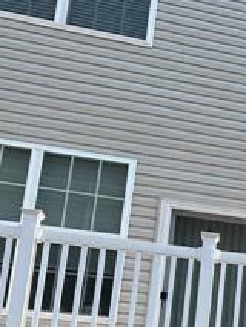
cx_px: 529
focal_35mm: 81
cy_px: 356
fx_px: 767
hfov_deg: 14.3
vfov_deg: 22.8
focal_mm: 6.86
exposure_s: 1/2299
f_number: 1.78
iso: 80
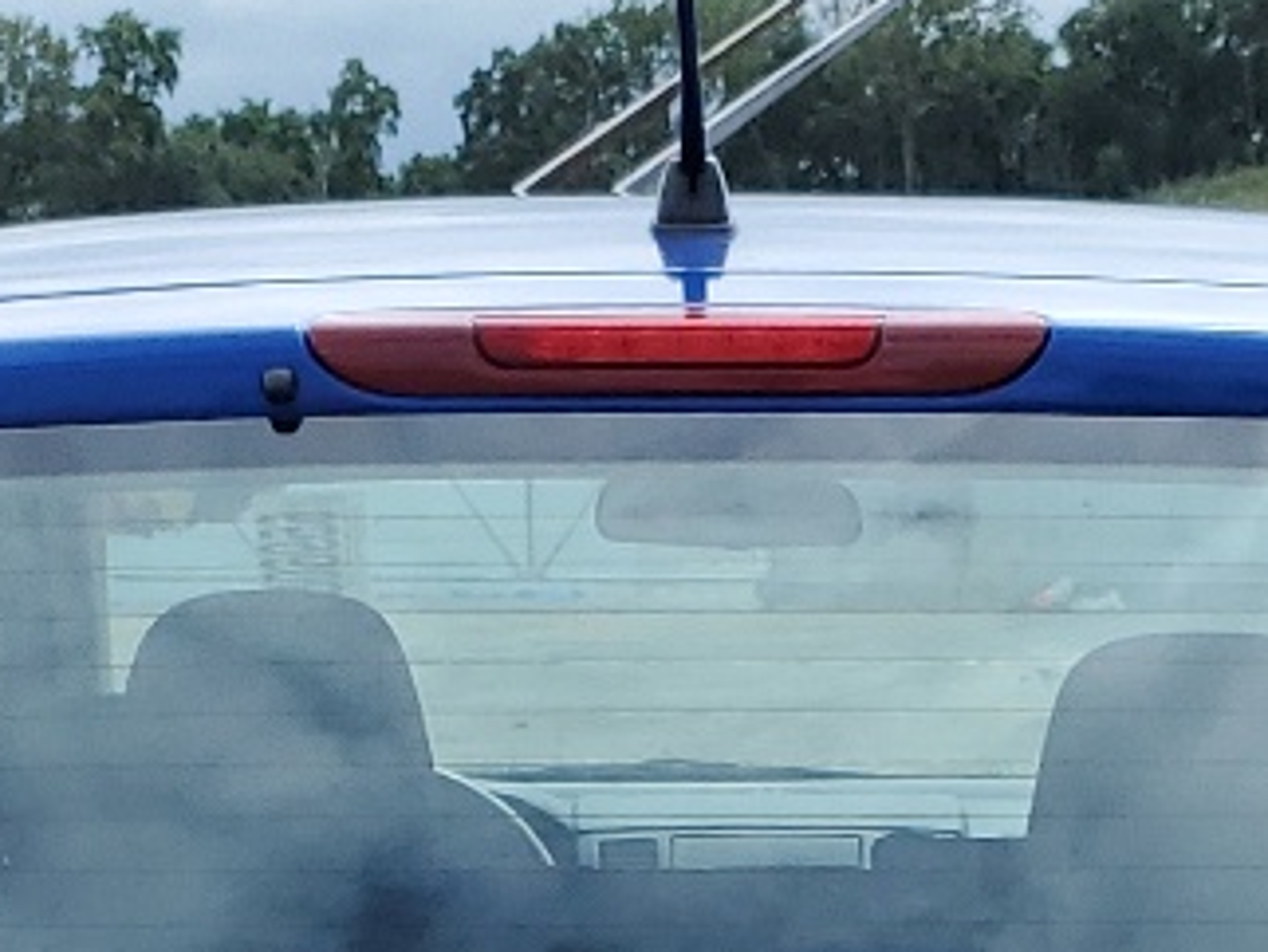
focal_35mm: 129
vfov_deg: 10.6
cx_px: 925
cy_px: 1892
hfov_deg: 15.2
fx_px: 4729
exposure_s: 1/3333
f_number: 1.5
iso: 50
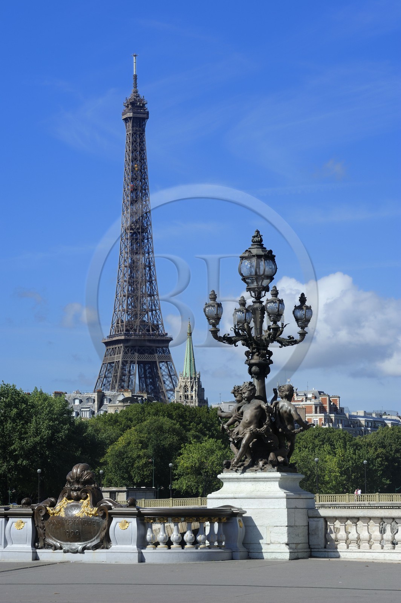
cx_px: 200
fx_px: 2176
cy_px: 302
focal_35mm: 130
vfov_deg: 15.8
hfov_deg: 10.5
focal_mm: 130
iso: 200
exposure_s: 1/160
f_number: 16
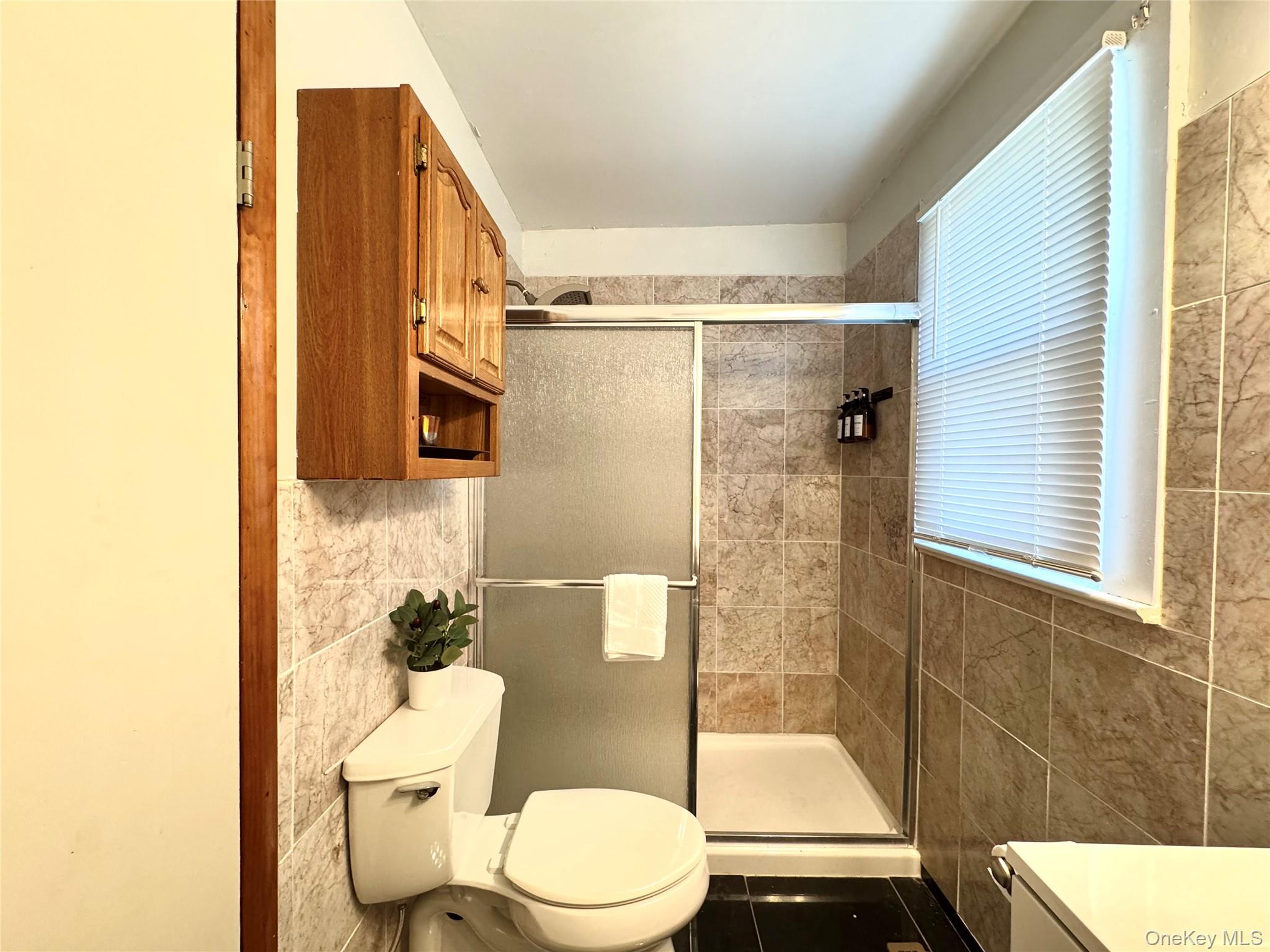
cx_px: 635
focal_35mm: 14
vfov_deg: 85.7
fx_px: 514
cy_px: 476
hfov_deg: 102.1
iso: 250
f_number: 2.2
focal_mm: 2.22
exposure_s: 1/60
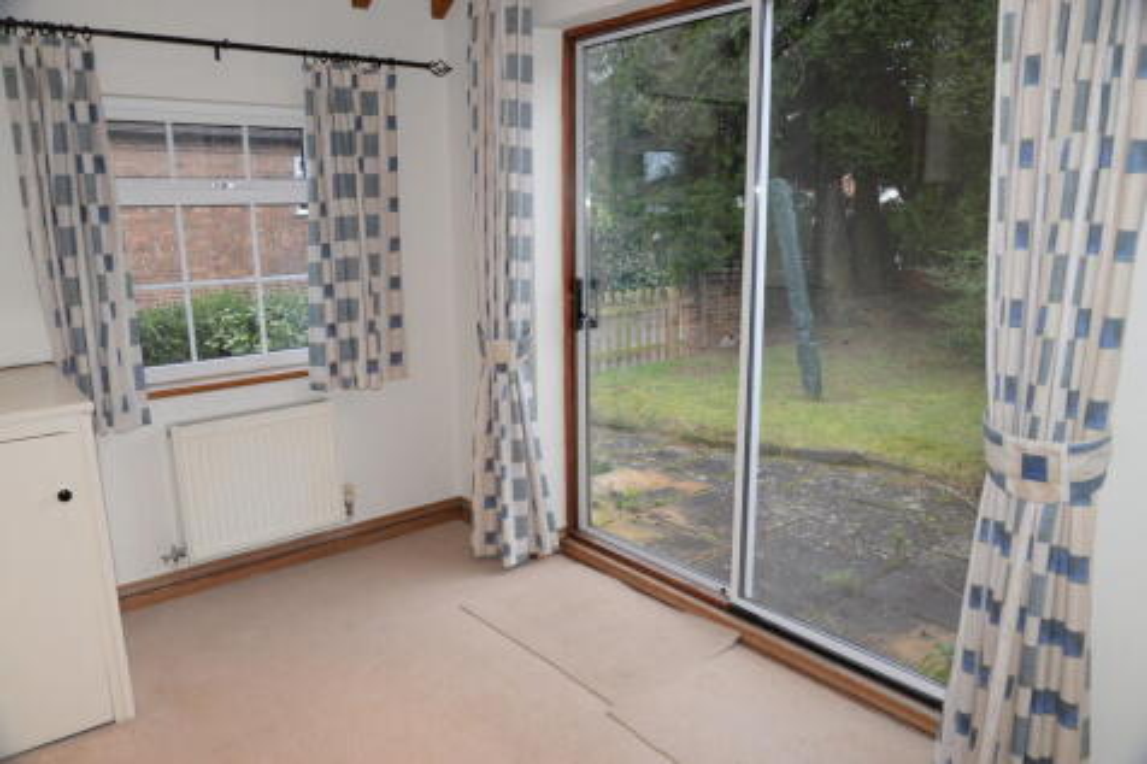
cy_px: 382
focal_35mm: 24
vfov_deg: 53.1
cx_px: 574
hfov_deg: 73.8
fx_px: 764
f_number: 7.1
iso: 2000
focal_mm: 24
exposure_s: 1/200
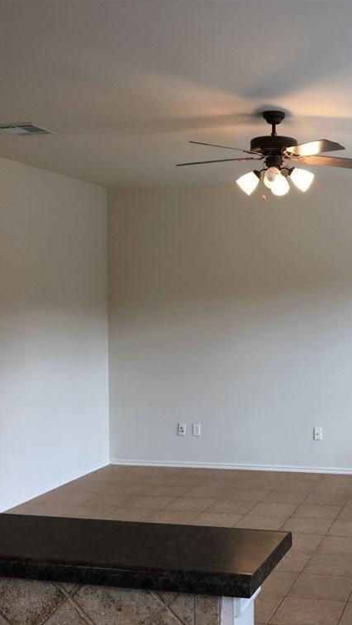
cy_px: 314
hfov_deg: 26.8
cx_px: 318
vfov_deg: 47.4
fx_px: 714
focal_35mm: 43
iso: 32
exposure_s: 1/60
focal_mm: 4.15
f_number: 2.2
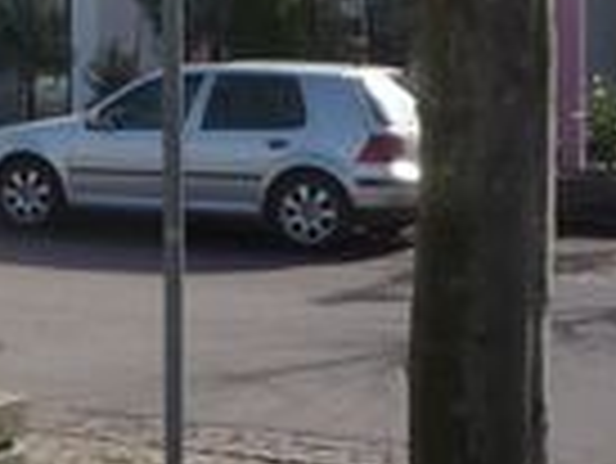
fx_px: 1995
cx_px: -270
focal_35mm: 112
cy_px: 14
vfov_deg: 13.1
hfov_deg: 16.2
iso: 100
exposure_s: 1/400
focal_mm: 5.2
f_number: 5
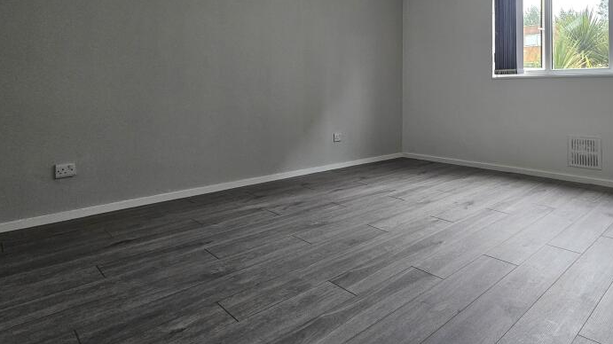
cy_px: 82
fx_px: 341
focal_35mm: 21
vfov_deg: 51.1
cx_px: 438
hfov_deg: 79.2
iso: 100
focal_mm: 2.2
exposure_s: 1/50
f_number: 2.2
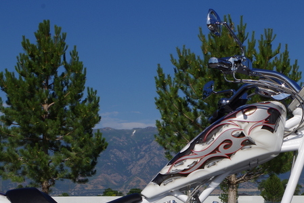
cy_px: 188
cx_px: 230
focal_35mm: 89
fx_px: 751
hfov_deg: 22.6
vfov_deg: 15.2
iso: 100
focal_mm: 26.25
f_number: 14
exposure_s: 1/200
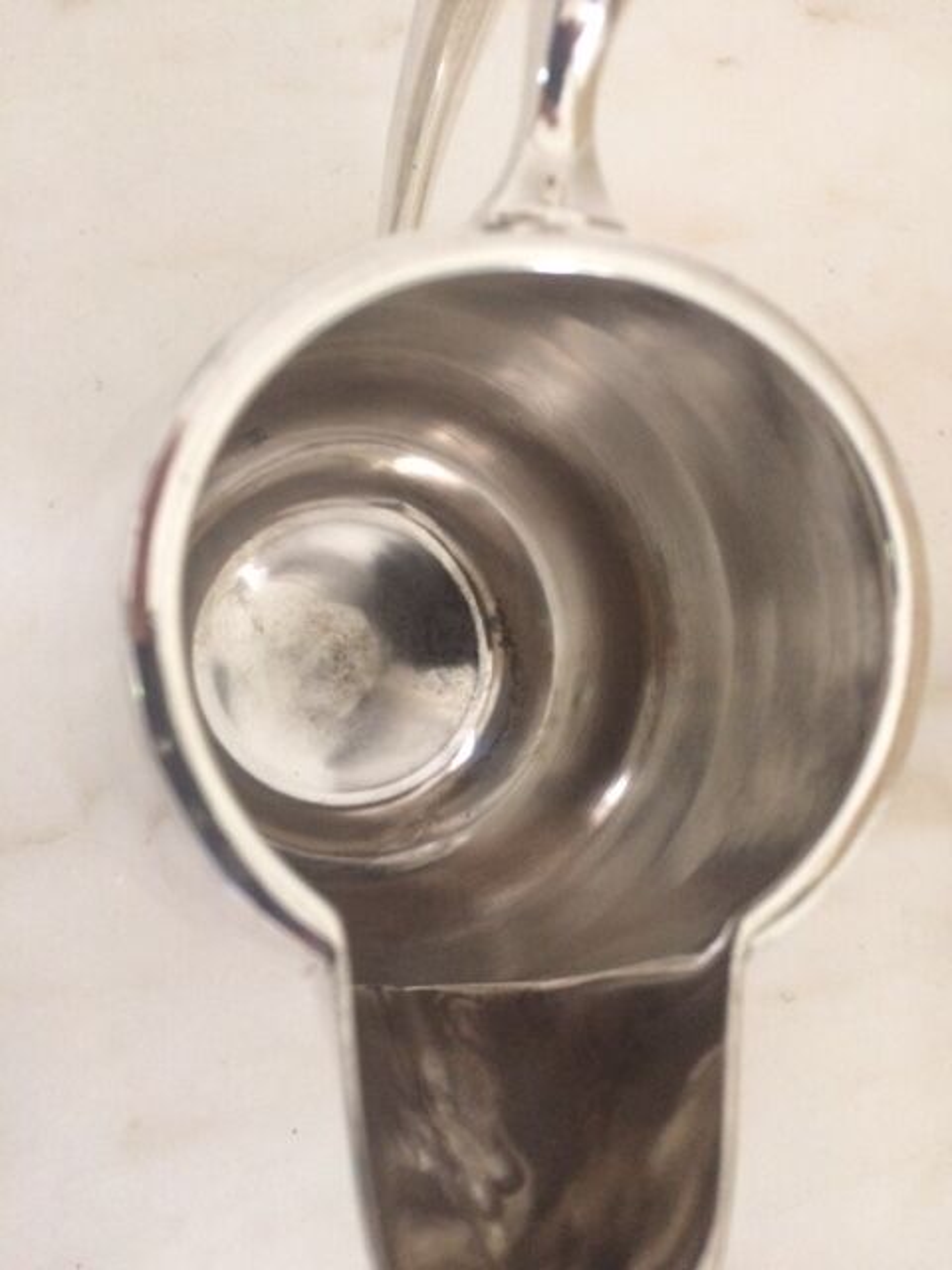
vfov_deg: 61.7
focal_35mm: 29
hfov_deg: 48.2
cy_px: 635
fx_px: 1063
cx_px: 476
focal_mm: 4.15
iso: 320
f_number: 2.2
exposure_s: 1/17
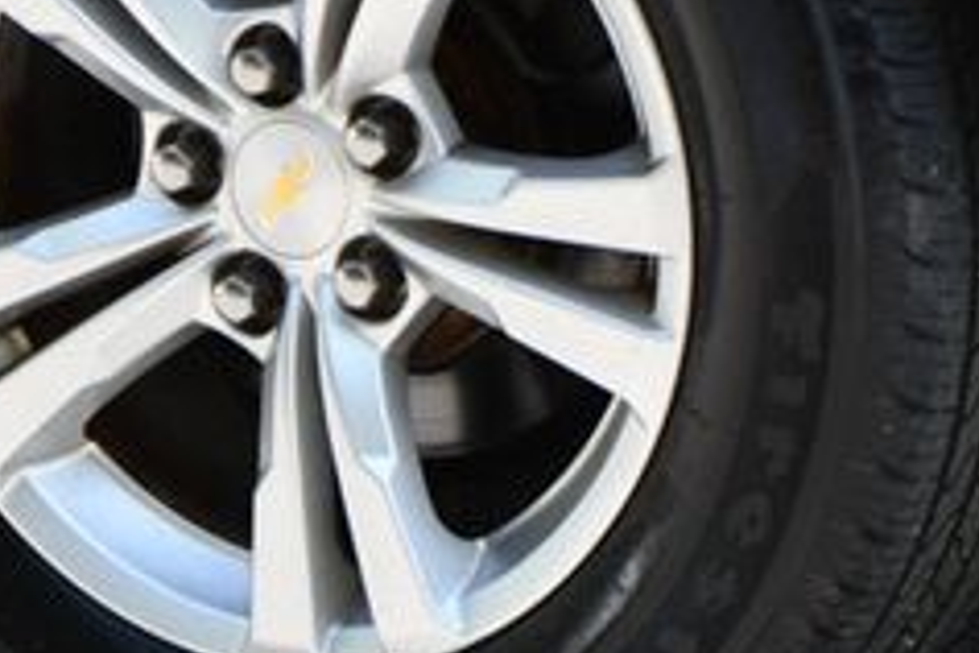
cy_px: 198
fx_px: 9463
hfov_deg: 5.9
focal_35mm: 348
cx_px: 343
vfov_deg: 3.9
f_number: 5.6
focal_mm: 86
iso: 220
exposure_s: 1/250
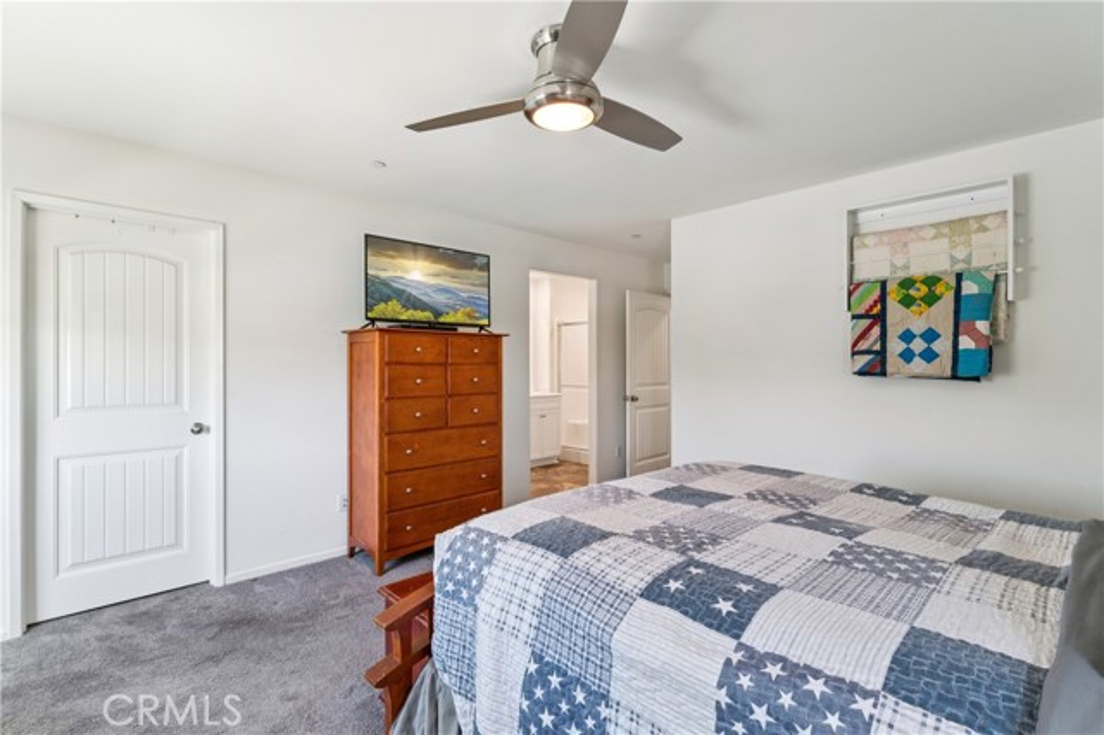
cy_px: 368
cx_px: 552
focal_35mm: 17
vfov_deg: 70.4
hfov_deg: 93.3
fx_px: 521
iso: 100
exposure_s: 1/2
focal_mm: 17
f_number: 13
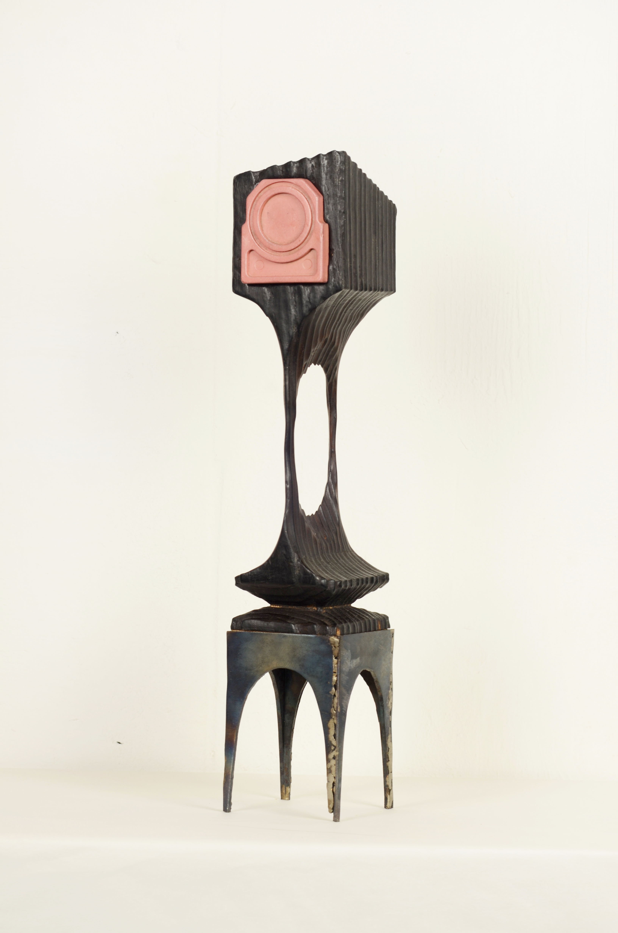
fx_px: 3298
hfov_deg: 10.7
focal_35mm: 128
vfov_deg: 16.1
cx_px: 309
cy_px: 466
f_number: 9
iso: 160
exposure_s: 1/8
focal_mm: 85
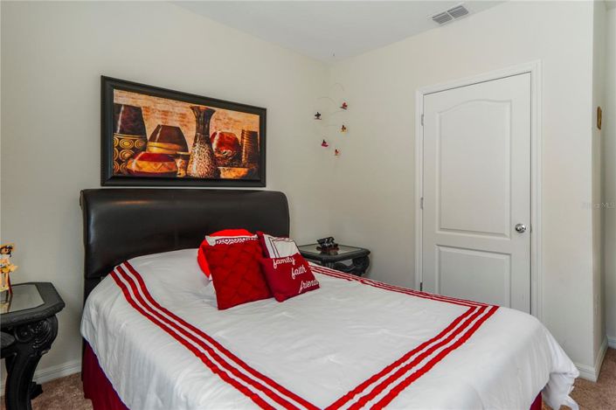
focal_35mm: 18
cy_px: 205
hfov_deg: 90.0
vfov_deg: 67.3
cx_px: 308
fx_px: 308
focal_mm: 12
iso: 100
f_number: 2.8
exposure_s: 1/60
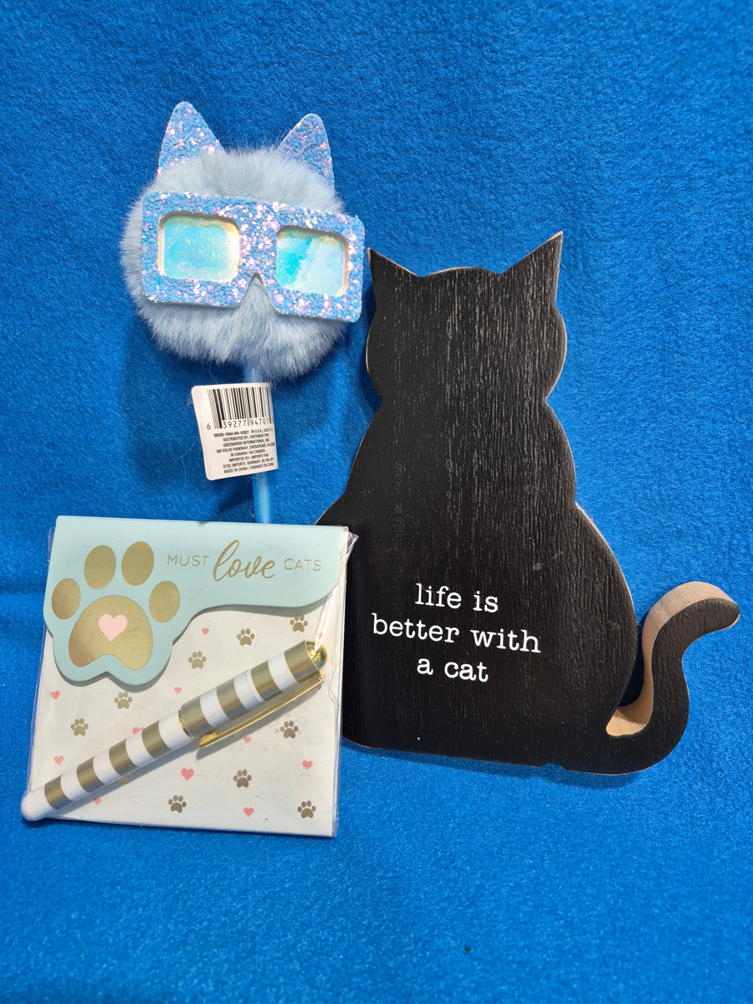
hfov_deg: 58.9
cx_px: 376
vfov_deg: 73.9
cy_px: 502
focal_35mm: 23
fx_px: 667
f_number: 1.8
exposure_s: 1/120
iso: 200
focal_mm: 5.4
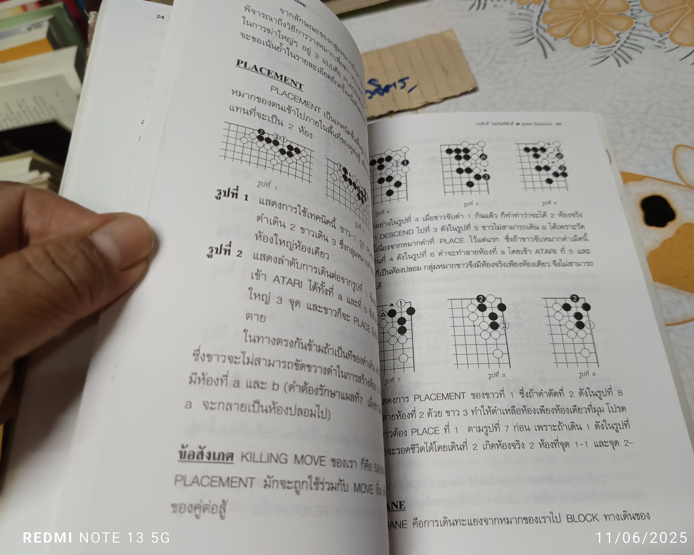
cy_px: 278
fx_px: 534
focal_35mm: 26
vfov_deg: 54.9
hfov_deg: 65.9
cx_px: 382
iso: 1070
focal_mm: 5.31
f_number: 1.7
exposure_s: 1/50
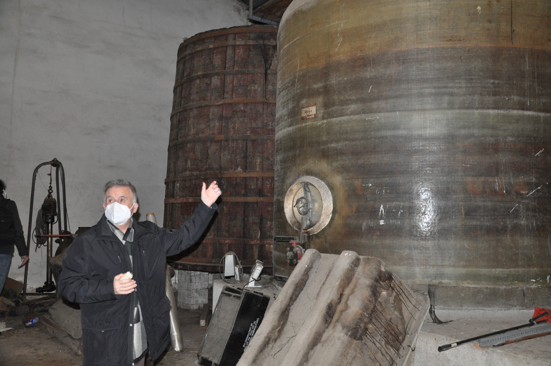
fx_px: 504
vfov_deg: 39.9
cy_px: 183
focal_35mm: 33
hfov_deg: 57.3
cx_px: 276
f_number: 3.8
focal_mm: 22
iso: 800
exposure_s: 1/60
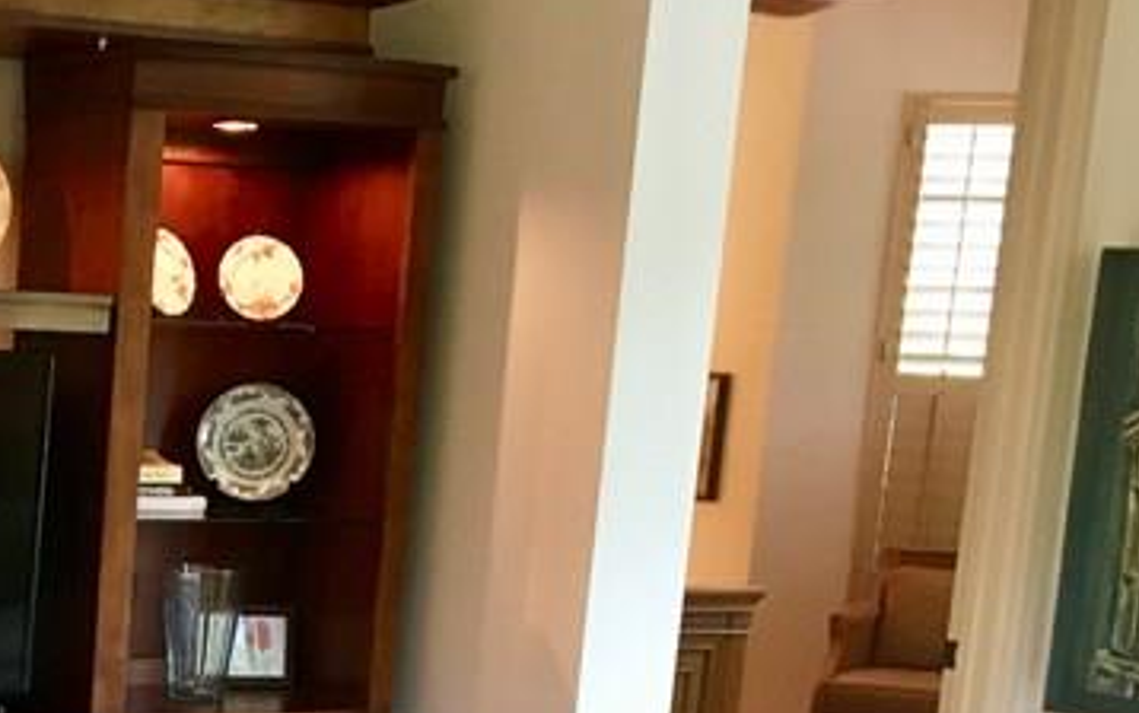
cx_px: -270
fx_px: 2733
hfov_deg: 21.6
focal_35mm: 88
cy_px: 853
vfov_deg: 14.4
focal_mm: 4.15
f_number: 2.2
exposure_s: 1/30
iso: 80
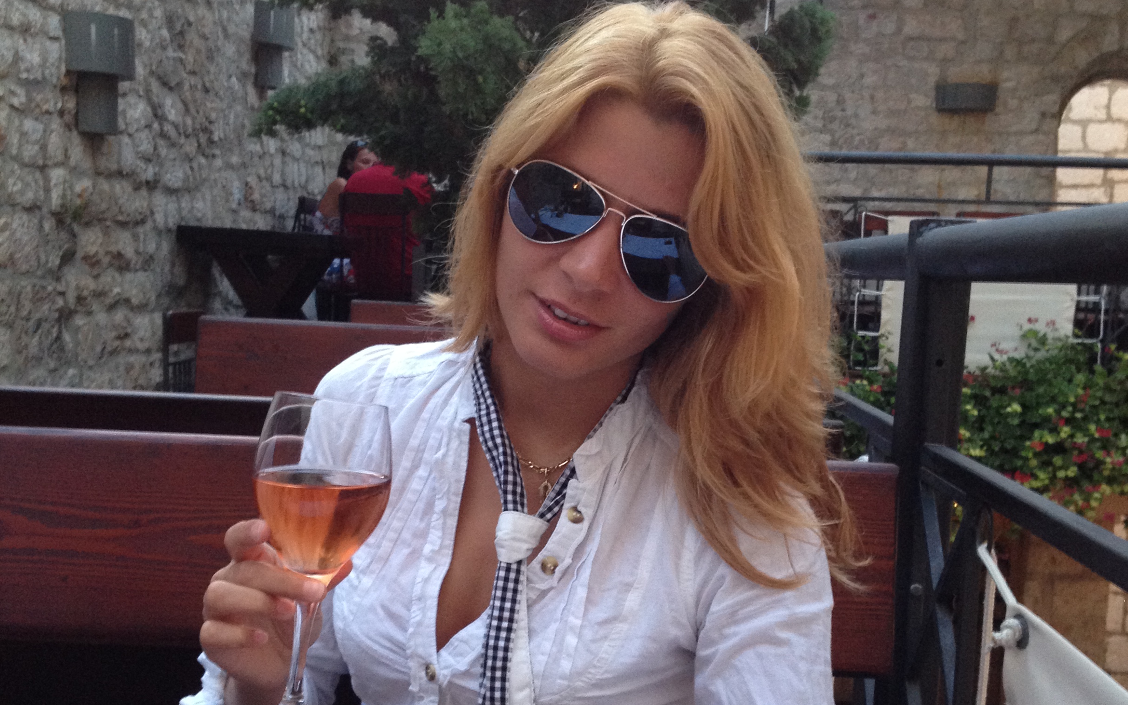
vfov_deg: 25.7
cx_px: 566
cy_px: 468
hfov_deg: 40.3
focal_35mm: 50
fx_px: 1537
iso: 160
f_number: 2.4
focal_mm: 4.28
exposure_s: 1/20
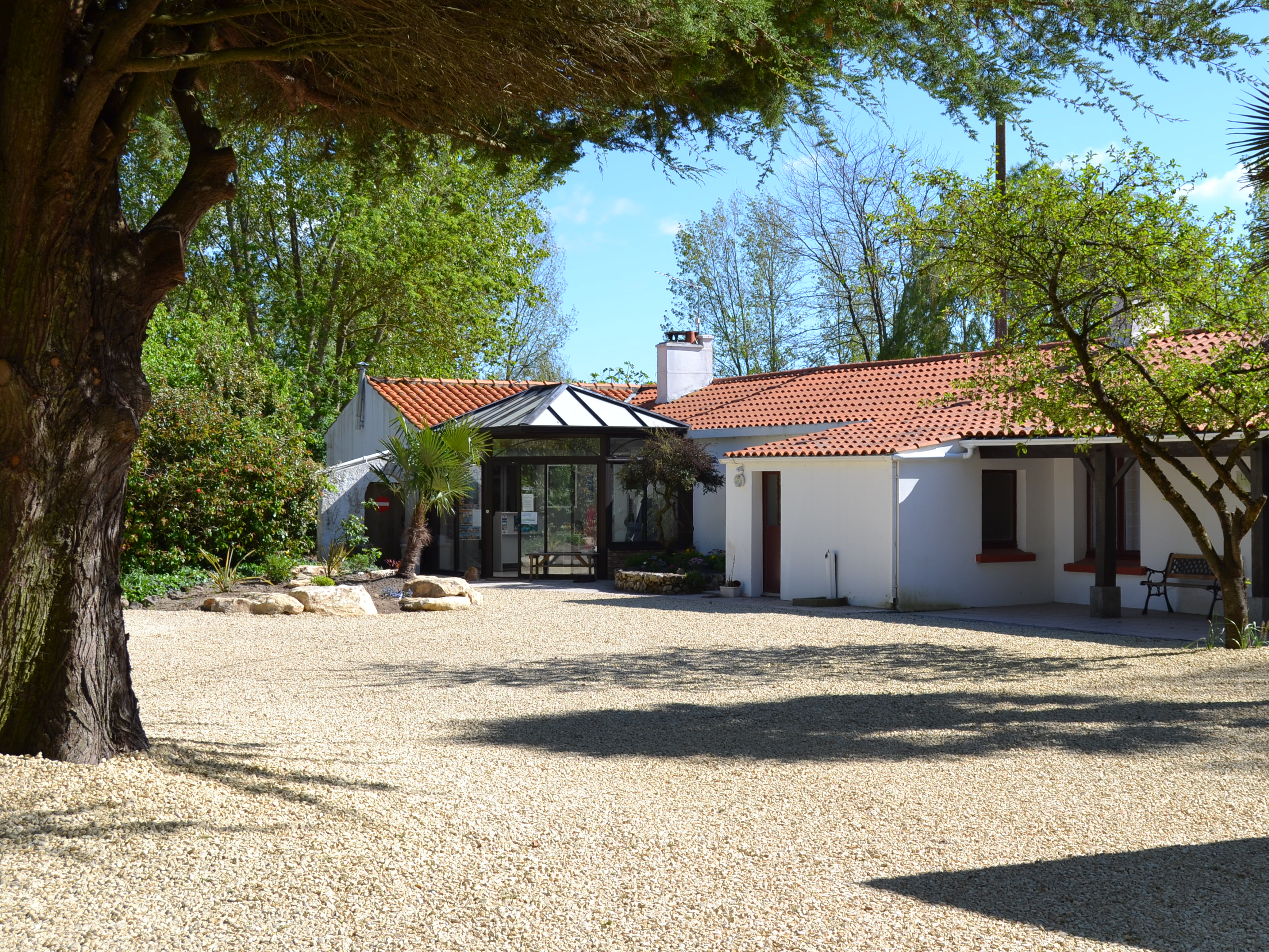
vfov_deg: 31.5
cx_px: 774
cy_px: 436
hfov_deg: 41.0
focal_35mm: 46
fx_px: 1686
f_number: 7.1
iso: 100
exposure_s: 1/200
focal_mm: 26
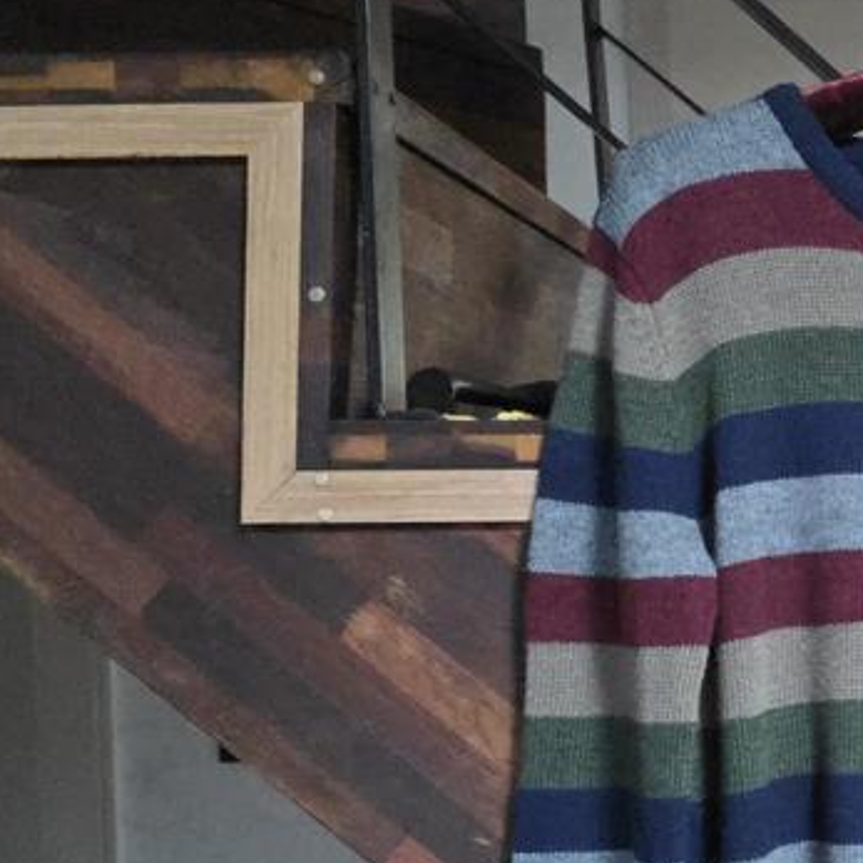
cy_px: 560
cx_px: 1132
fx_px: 2115
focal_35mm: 75
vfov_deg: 23.0
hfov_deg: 20.9
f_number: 1.7
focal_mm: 6.25
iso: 1600
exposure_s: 1/120
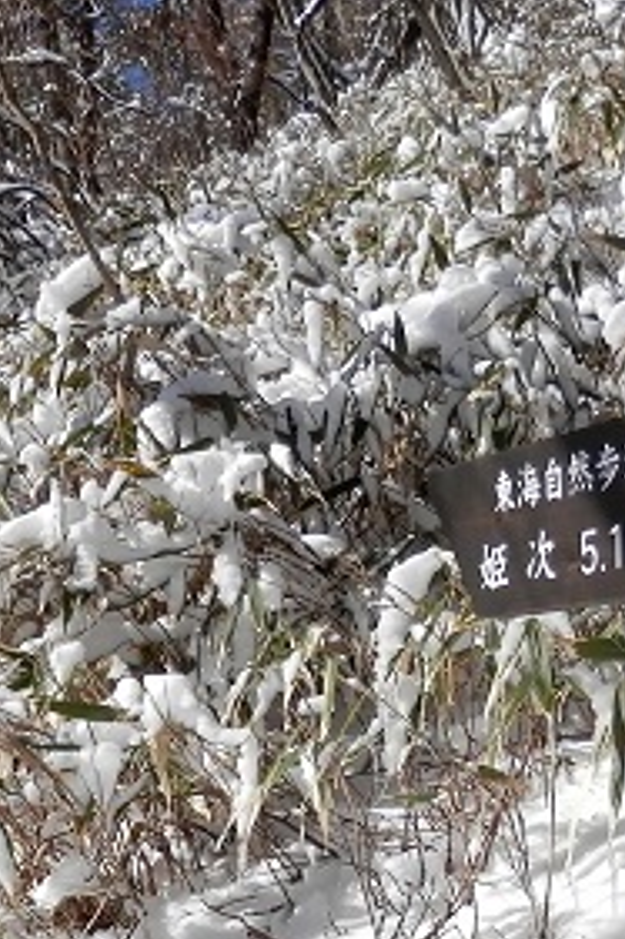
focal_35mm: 74
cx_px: 354
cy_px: 782
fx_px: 1929
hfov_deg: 18.4
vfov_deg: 26.7
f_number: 8.7
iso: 80
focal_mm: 4.5
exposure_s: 1/160
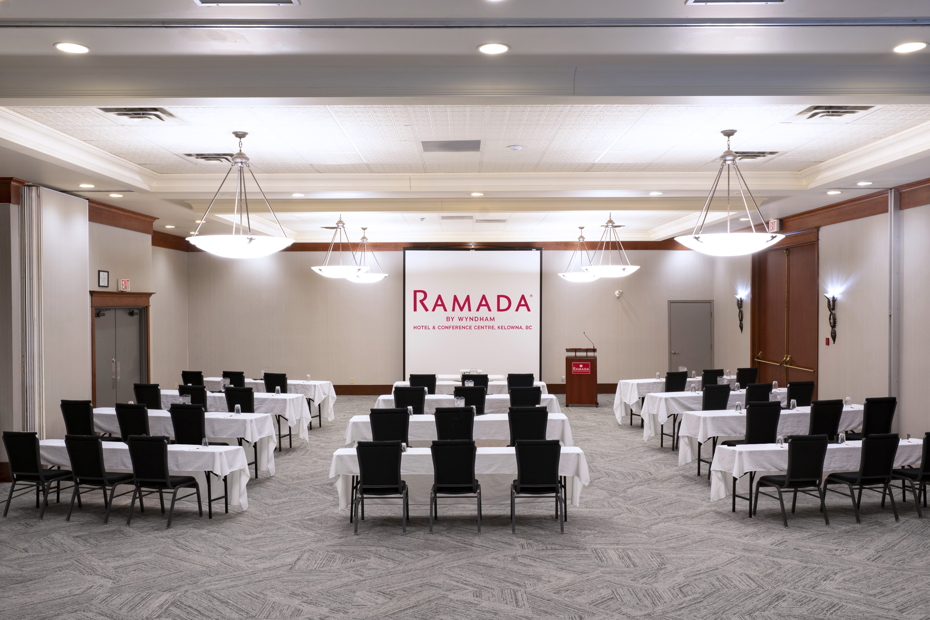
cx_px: 465
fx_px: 775
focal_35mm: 30
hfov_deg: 61.9
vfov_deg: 43.6
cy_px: 310
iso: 100
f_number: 11
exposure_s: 1.6
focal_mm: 20
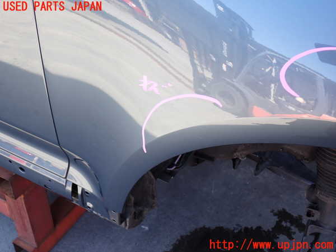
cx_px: 168
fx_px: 349
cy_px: 126
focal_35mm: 36
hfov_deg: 51.4
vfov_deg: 39.7
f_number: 2.5
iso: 100
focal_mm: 6.37
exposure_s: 1/100
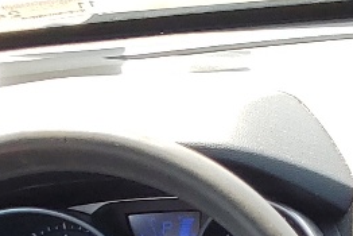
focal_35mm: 165
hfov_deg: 11.7
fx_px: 1619
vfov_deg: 7.1
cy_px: 794
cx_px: 578
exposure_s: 1/294
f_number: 1.5
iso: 50
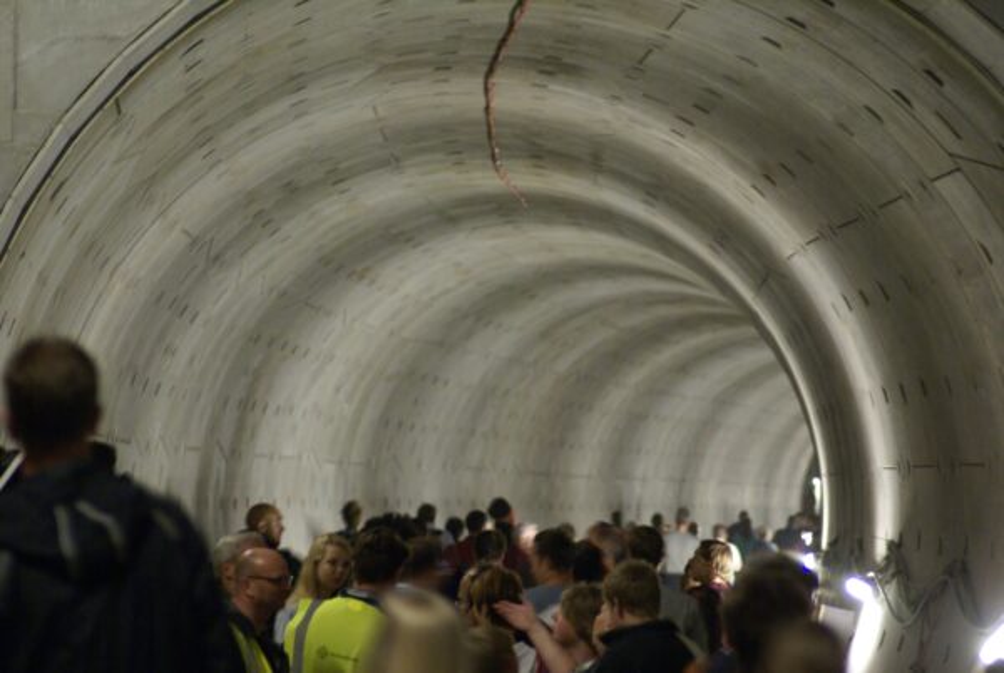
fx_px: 6284
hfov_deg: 9.1
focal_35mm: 225
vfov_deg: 6.1
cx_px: 502
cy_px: 336
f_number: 4.5
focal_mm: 150
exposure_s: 1/5
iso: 800
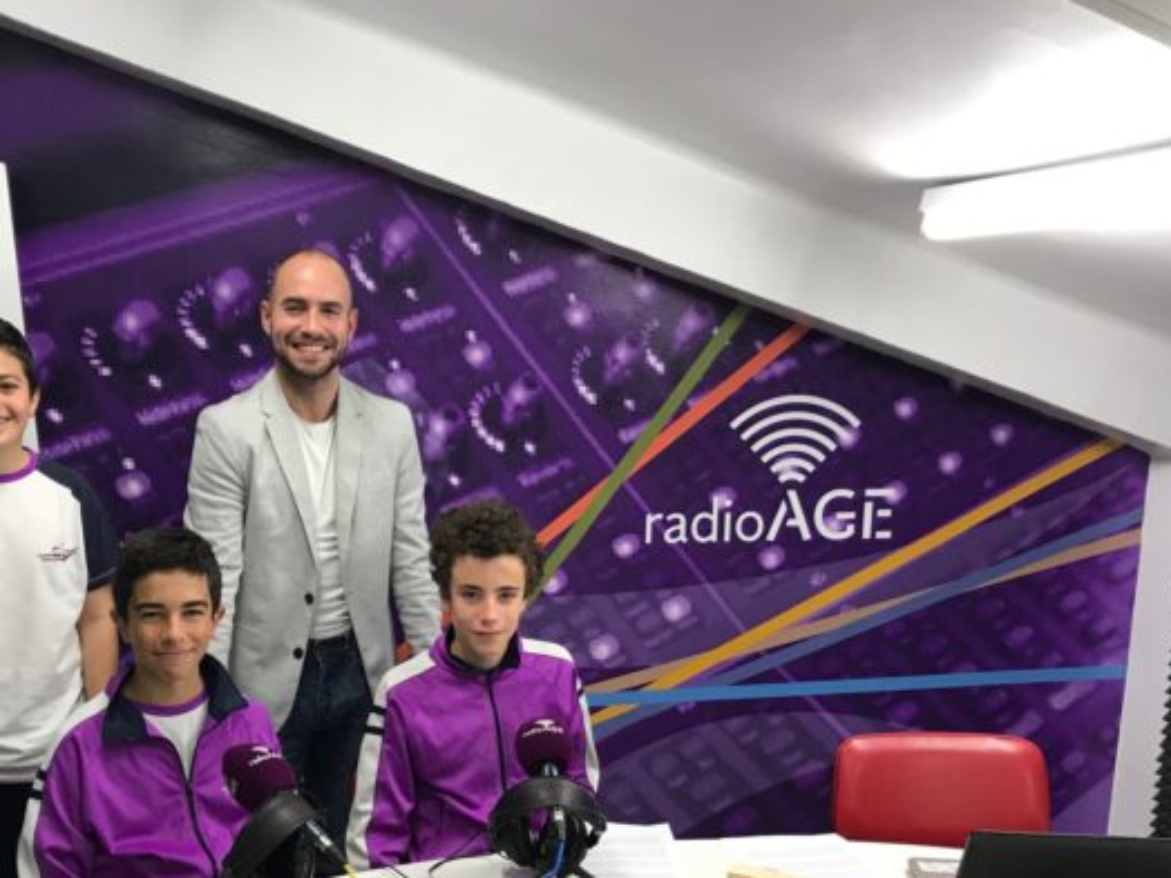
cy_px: 612
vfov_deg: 34.7
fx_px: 1387
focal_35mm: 41
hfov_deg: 45.5
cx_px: 465
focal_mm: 3.99
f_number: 1.8
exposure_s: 1/33
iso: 40
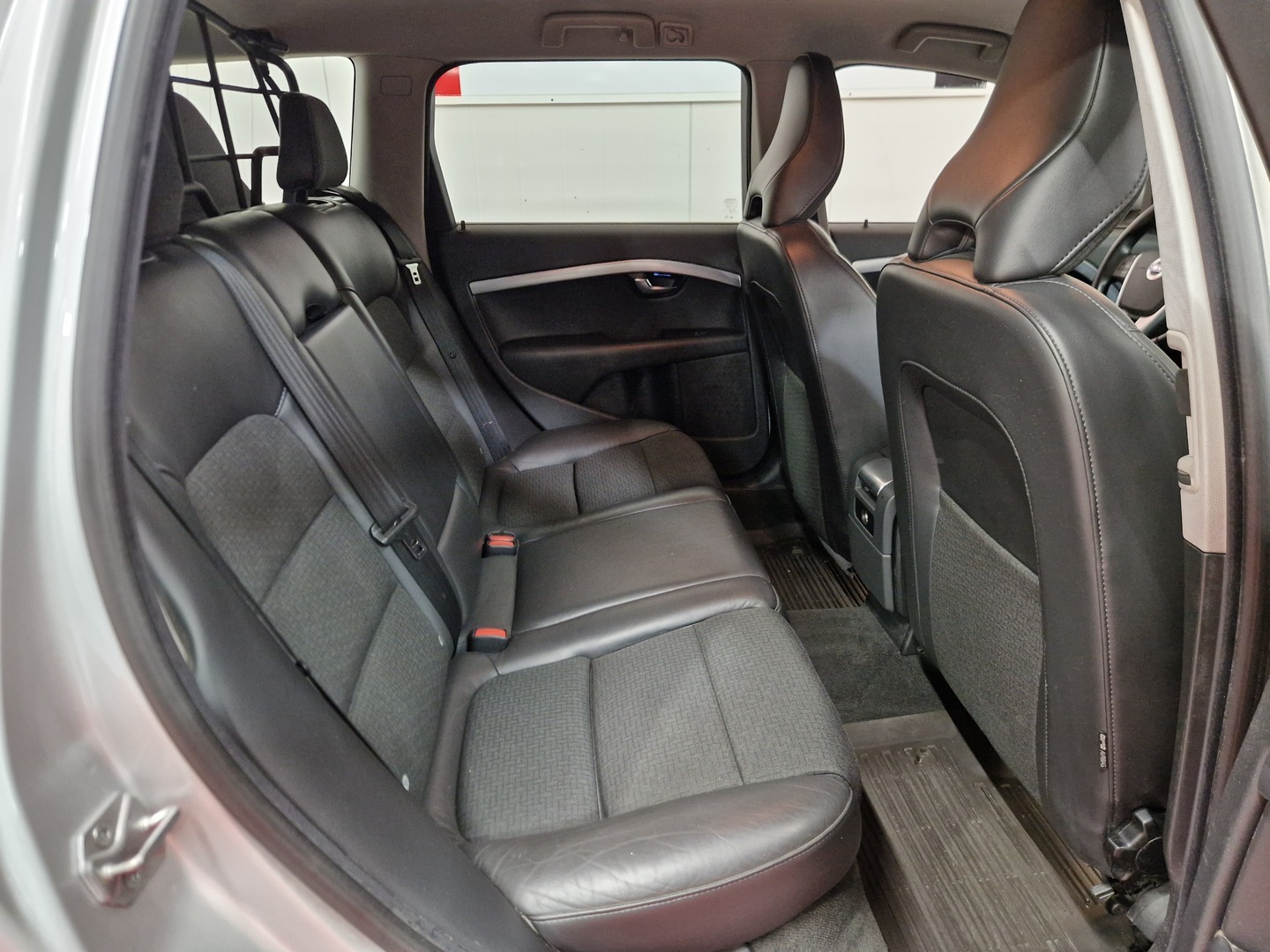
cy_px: 476
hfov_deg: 73.9
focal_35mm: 23
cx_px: 635
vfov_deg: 58.9
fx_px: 844
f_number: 1.8
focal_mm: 5.4
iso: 800
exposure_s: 1/100
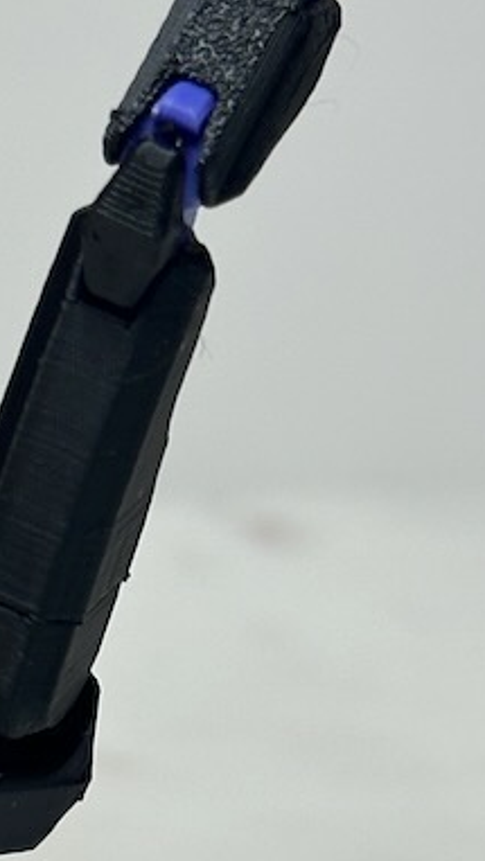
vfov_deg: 12.3
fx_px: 3999
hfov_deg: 6.9
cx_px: -79
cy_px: 665
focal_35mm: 175
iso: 100
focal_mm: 6.86
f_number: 1.78
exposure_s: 1/120
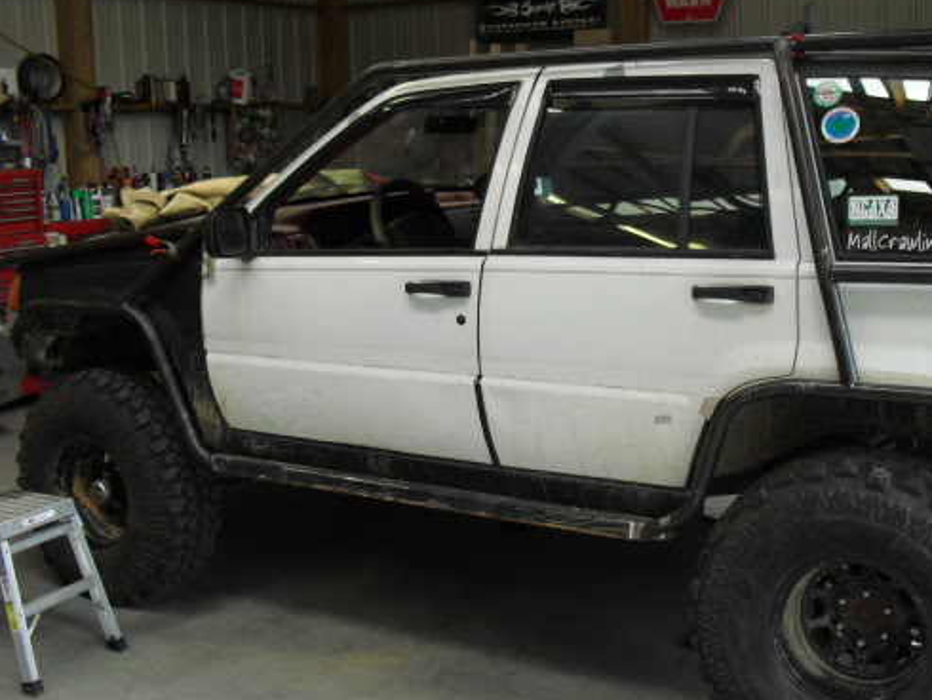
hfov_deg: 40.1
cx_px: 592
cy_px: 325
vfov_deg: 30.9
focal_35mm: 47
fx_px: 1266
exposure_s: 1/80
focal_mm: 6.3
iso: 200
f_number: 3.1
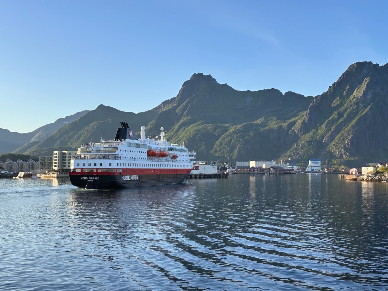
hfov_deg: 39.7
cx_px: 194
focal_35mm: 48
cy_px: 146
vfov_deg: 30.3
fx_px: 538
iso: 64
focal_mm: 6.86
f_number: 1.78
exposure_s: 1/1880
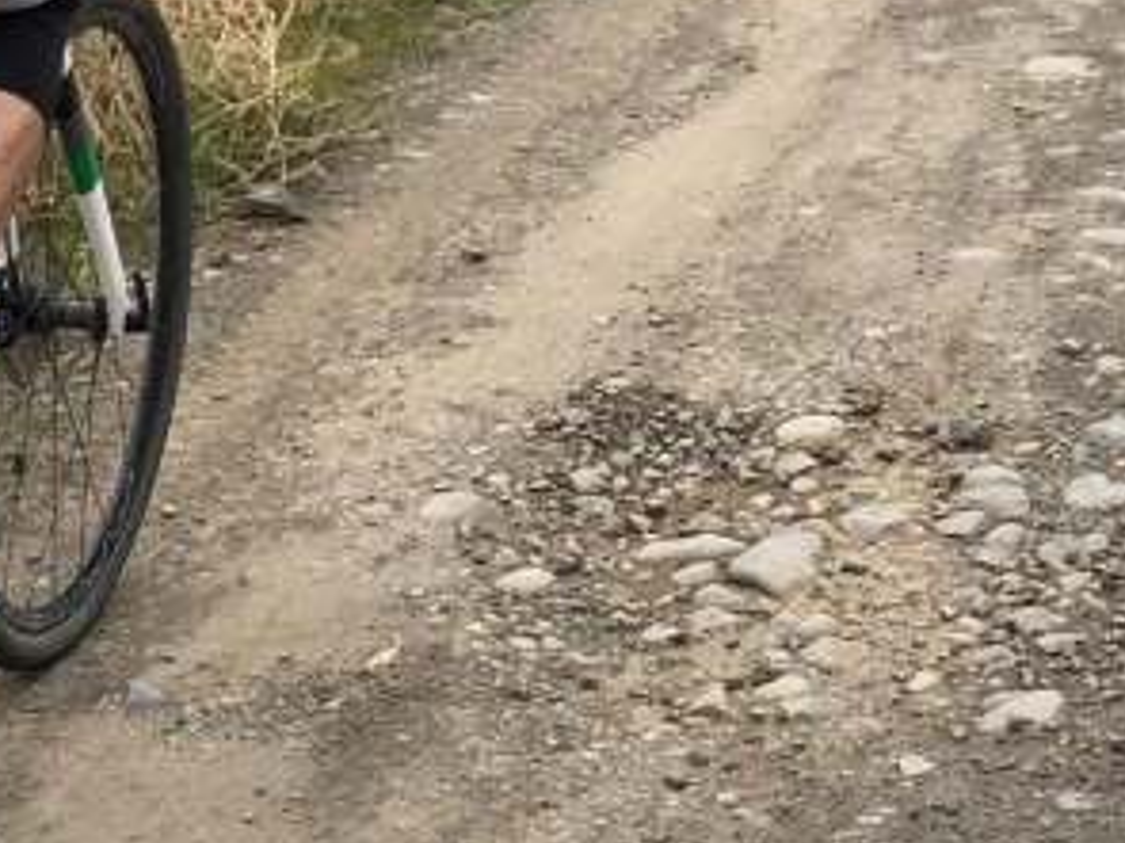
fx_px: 3703
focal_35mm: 114
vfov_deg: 12.7
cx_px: 221
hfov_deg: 17.1
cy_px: -168
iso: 20
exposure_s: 1/1297
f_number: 1.8
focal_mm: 3.99
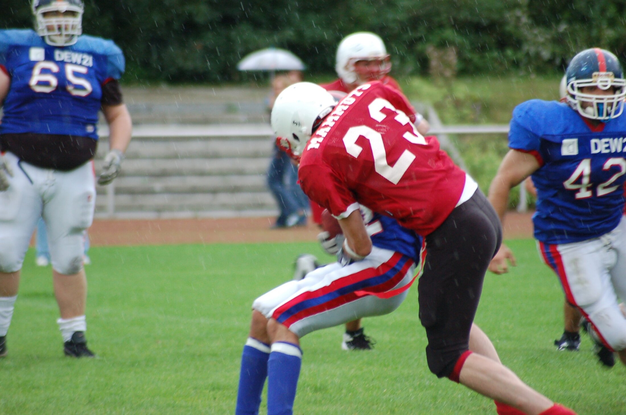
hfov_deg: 5.1
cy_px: 208
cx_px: 313
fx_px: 7029
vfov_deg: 3.4
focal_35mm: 405
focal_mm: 270
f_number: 5.6
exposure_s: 1/200
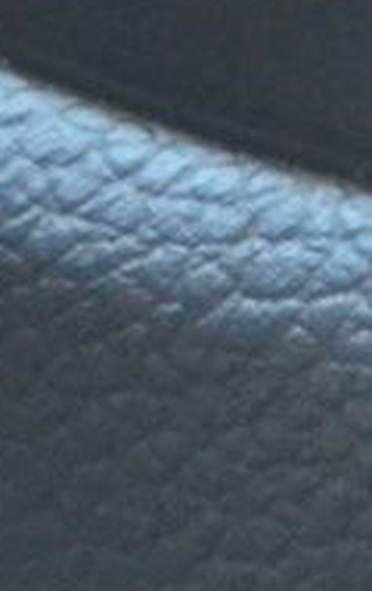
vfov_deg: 3.5
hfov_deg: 2.1
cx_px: 2756
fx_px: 9422
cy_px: -1207
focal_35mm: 583
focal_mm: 38
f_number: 4.8
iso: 1800
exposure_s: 1/60
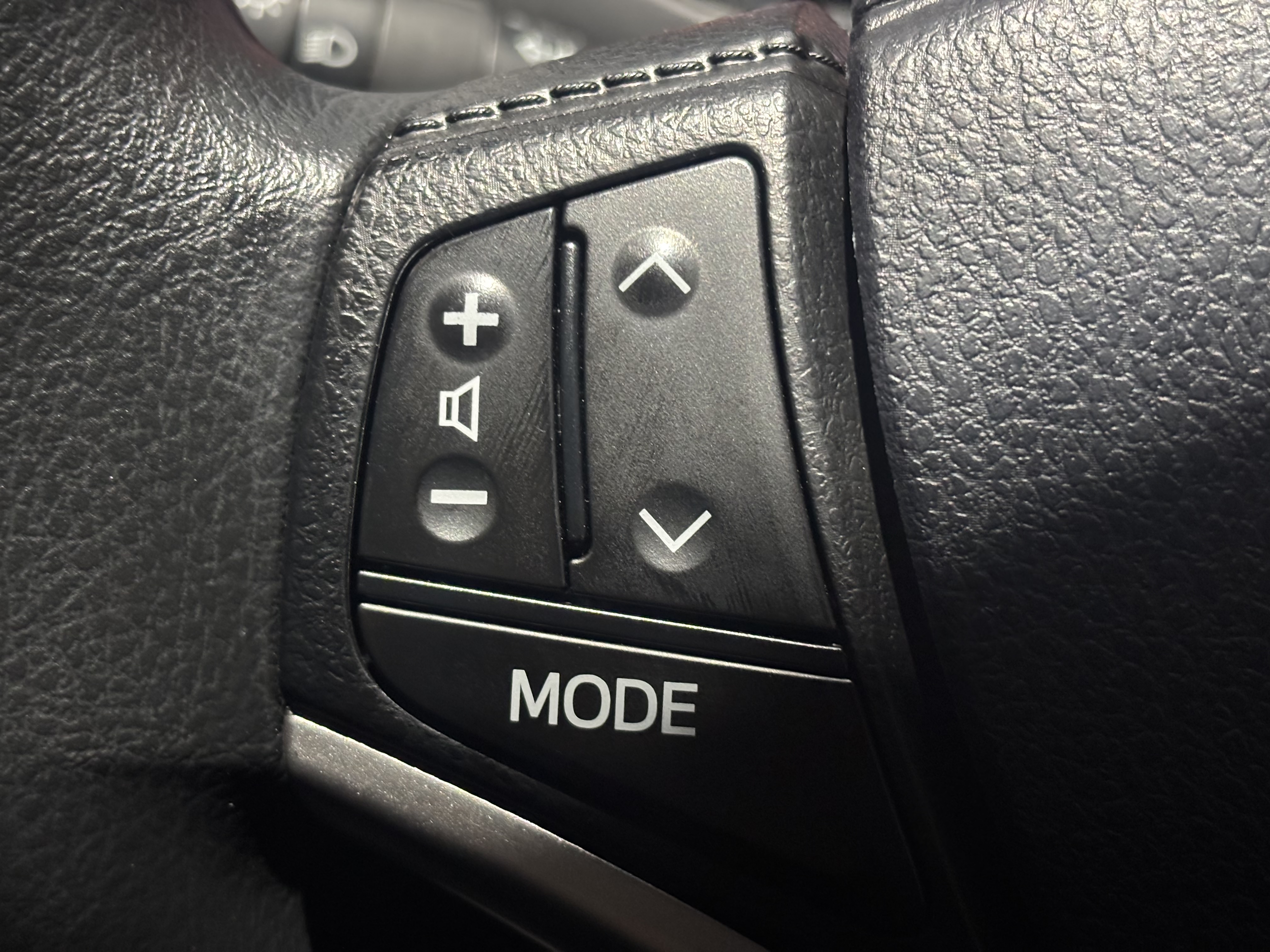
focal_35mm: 52
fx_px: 1908
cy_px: 476
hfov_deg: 36.8
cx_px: 635
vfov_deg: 28.0
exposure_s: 1/24
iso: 400
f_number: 1.6
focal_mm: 5.96
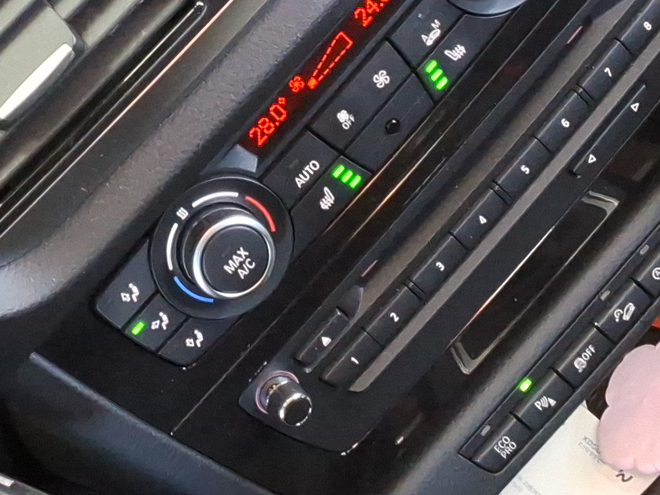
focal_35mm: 99
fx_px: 1887
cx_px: 184
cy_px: 19
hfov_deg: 19.7
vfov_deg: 14.7
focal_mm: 2.91
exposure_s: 1/30
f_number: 1.9
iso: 177
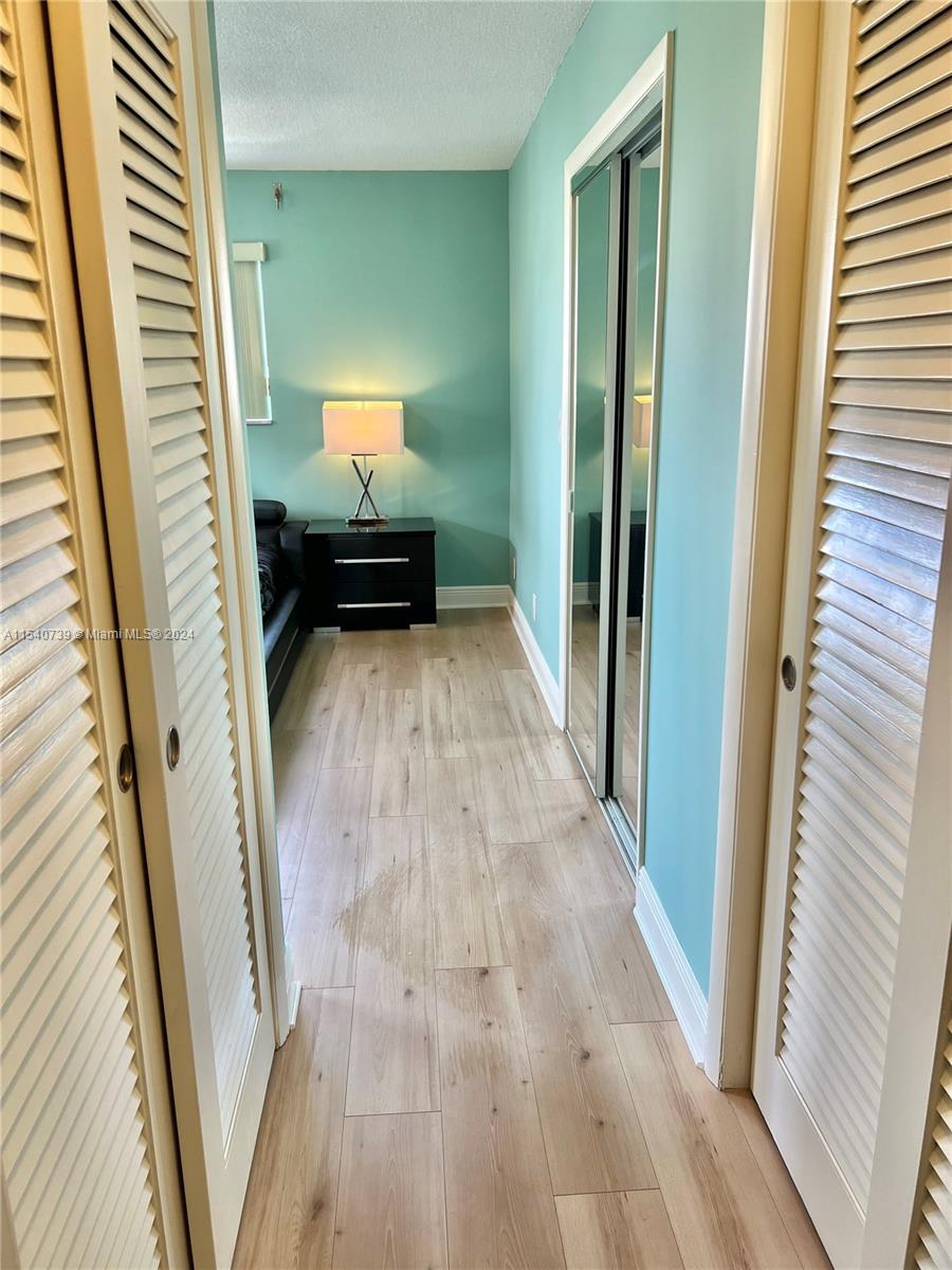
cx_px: 476
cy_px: 635
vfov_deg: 67.3
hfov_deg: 53.1
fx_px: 953
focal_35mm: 26
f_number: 1.5
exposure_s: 1/120
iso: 80
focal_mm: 5.7
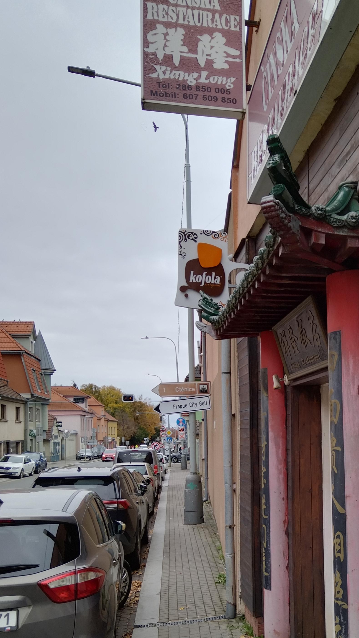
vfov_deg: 46.8
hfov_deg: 26.8
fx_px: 728
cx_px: 317
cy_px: 415
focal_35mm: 43
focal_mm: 4.95
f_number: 1.9
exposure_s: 1/480
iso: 100
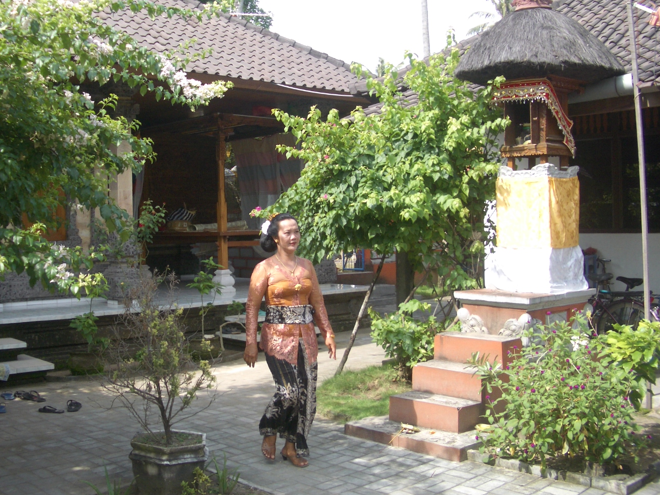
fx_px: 820
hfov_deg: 43.6
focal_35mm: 43
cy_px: 209
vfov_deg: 33.5
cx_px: 263
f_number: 2.6
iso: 50
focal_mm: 5.8
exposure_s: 1/400
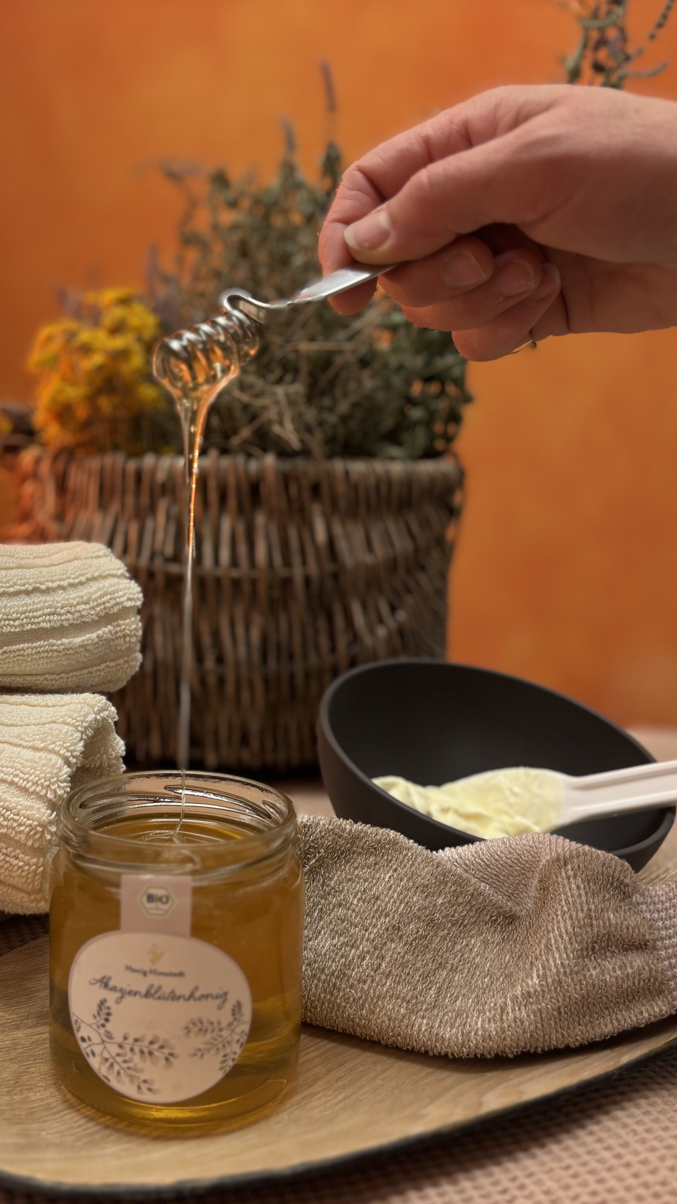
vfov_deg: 52.8
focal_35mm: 38
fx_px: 1213
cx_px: 151
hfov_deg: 30.5
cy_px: 602
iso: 100
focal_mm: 5.96
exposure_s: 1/50
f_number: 1.6
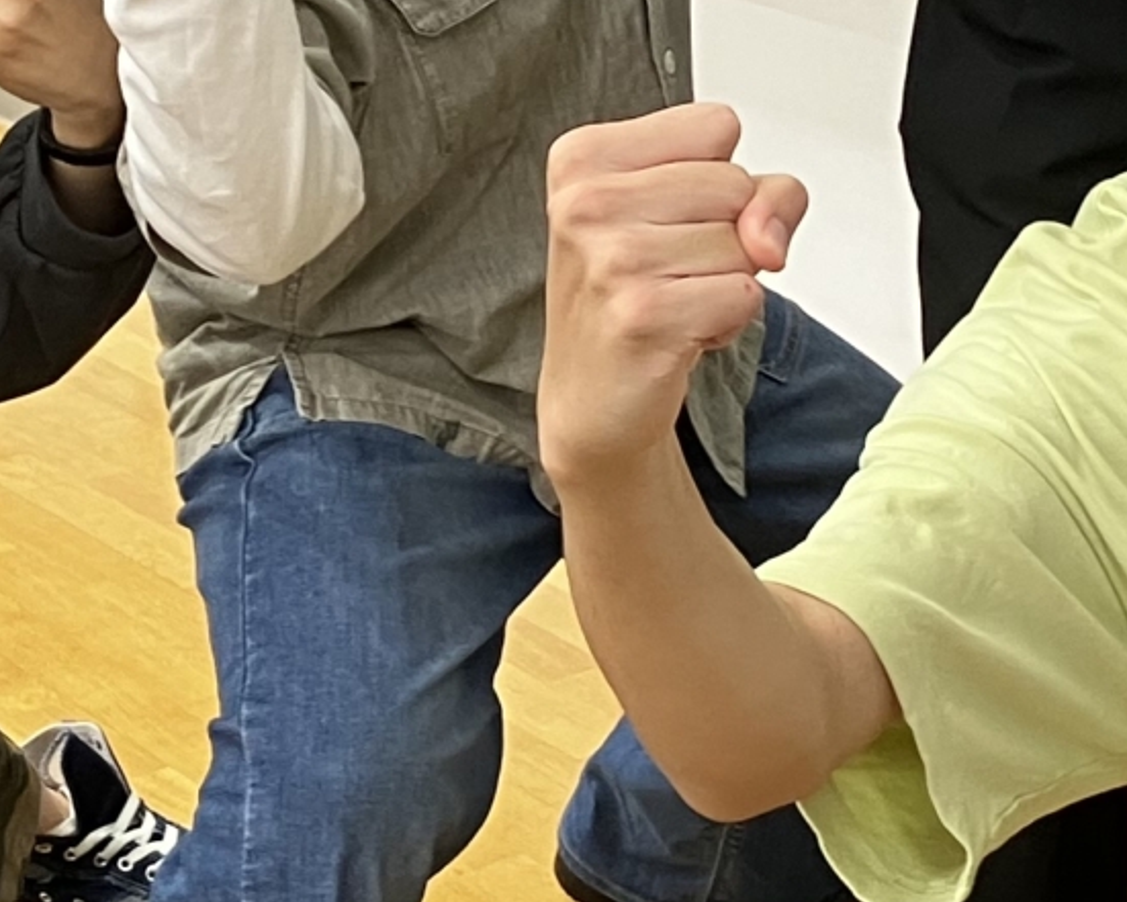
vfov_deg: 12.1
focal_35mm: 127
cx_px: 765
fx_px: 4237
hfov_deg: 15.1
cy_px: 180
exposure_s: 1/50
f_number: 1.8
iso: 80
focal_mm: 3.99
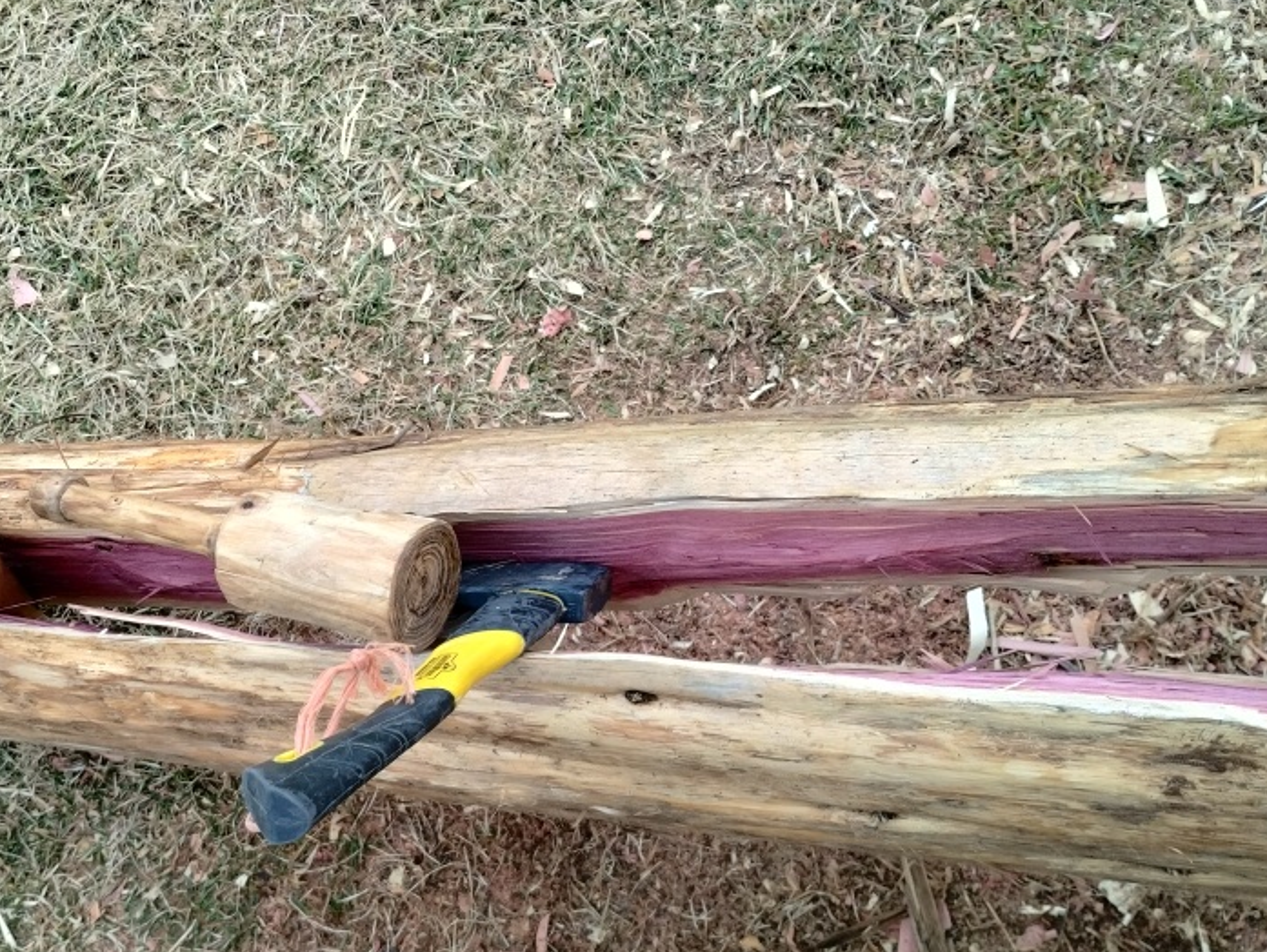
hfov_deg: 45.3
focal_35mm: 41
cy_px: 581
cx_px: 458
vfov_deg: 35.0
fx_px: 1502
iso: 160
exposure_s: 1/120
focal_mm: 4.27
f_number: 1.8
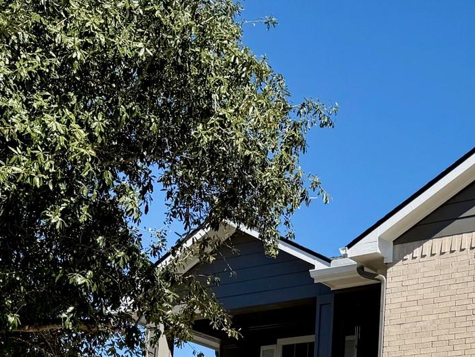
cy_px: 471
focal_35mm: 70
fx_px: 961
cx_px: 453
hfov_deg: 26.6
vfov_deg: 19.3
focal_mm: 6.76
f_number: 1.78
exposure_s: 1/5319
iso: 80
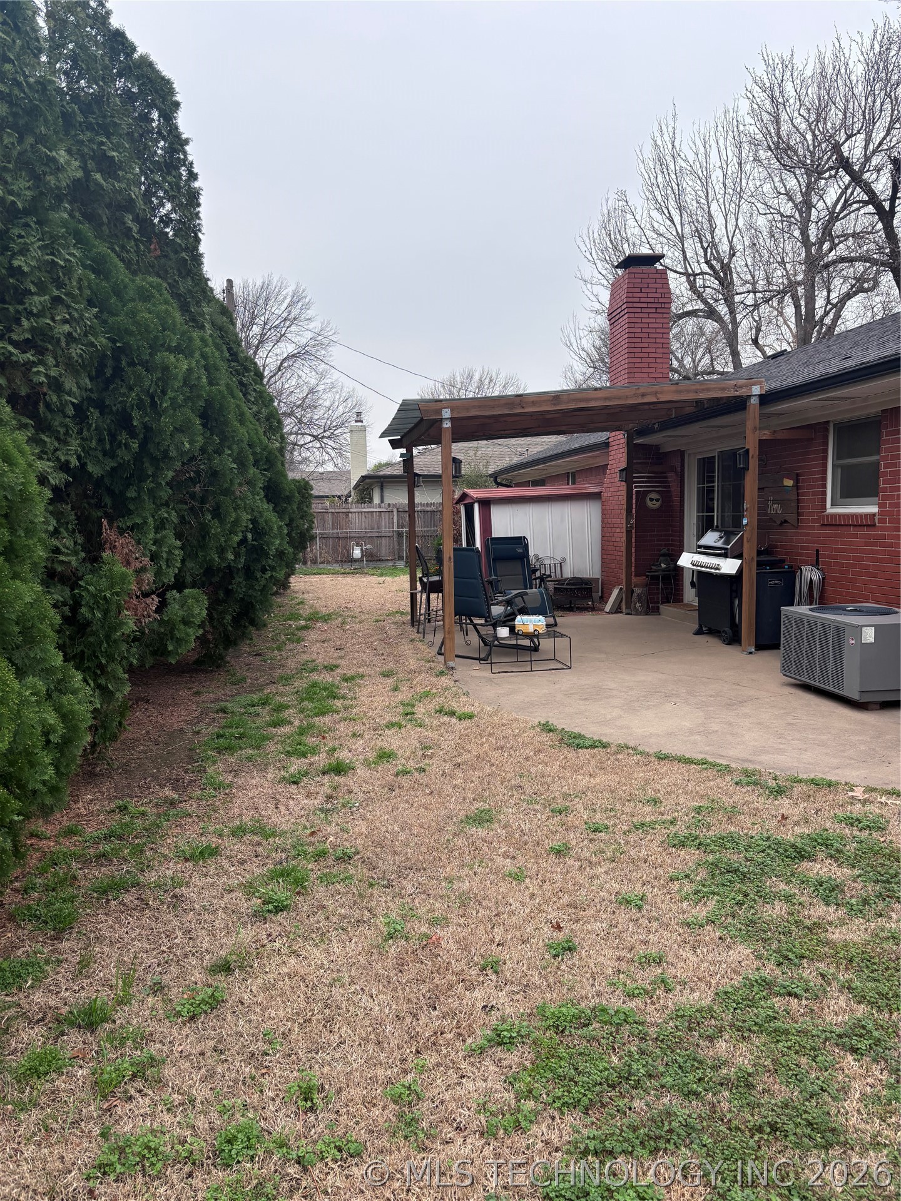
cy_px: 600
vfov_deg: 67.3
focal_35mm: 26
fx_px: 902
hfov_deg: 53.1
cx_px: 450
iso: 50
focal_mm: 5.96
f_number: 1.6
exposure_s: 1/988
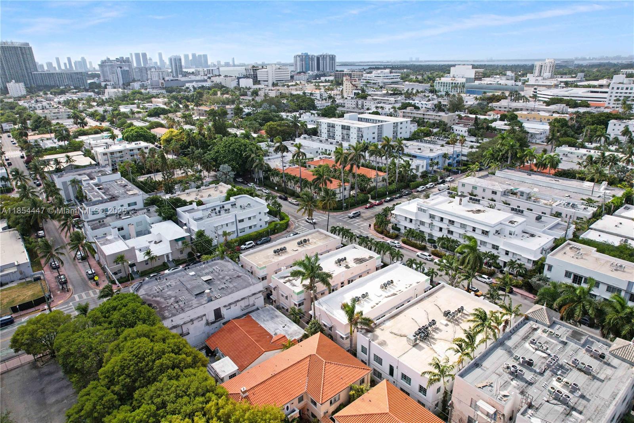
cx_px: 317
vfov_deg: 57.2
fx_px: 387
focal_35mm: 22
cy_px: 212
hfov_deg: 78.6
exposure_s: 1/640
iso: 110
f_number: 2.8
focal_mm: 8.38
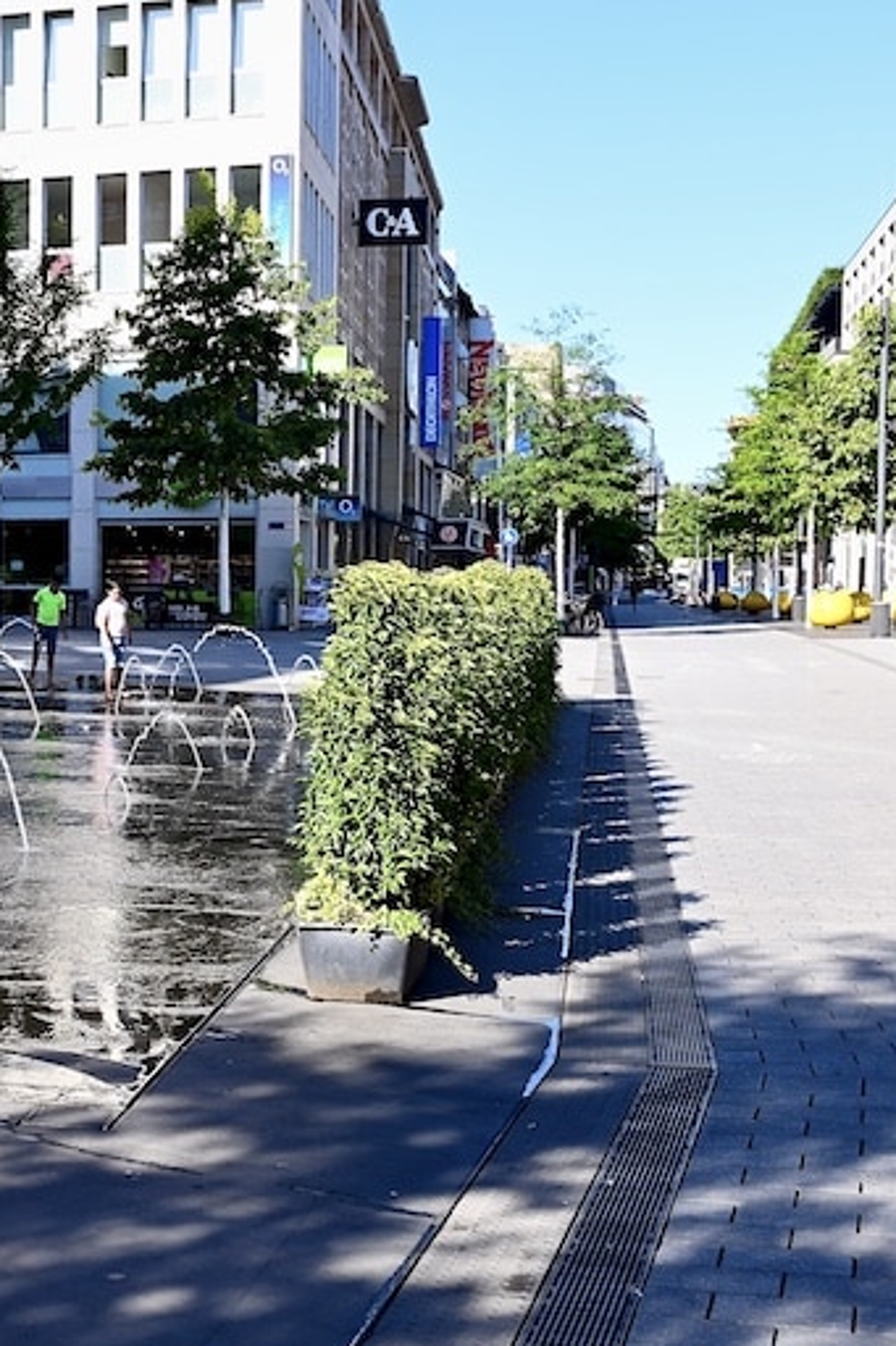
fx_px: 2167
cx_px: -5
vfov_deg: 34.4
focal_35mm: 58
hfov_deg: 22.4
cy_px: 766
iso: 100
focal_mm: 29
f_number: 6.3
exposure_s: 1/100
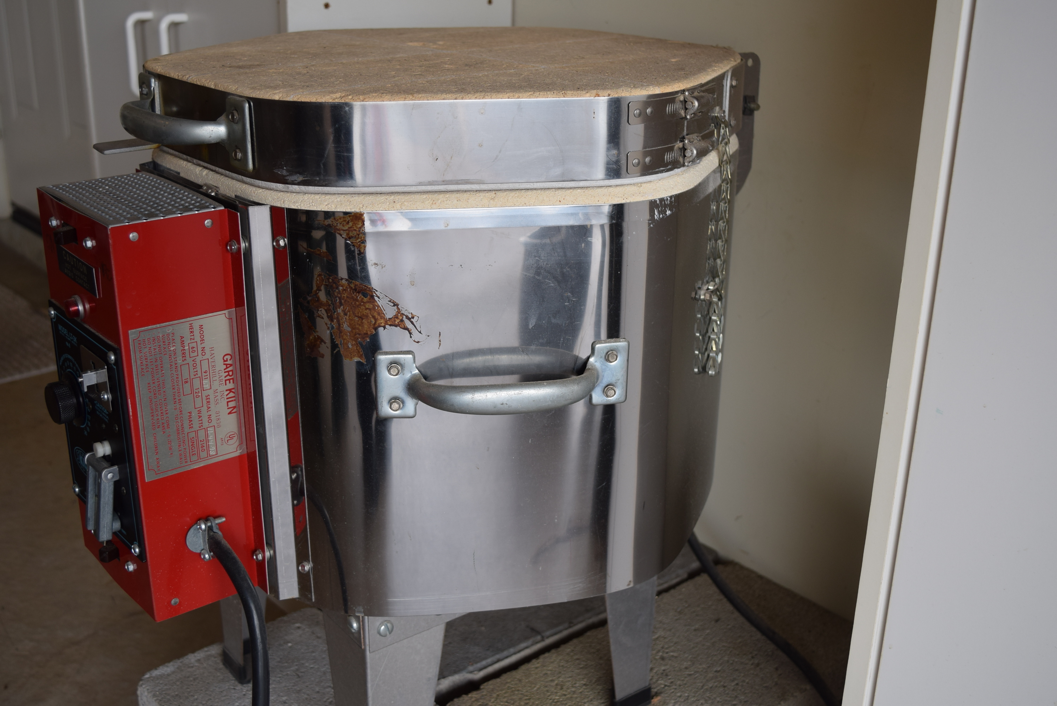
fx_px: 1190
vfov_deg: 33.1
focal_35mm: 40
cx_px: 528
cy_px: 353
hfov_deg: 47.9
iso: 220
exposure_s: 1/125
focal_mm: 27
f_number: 5.6
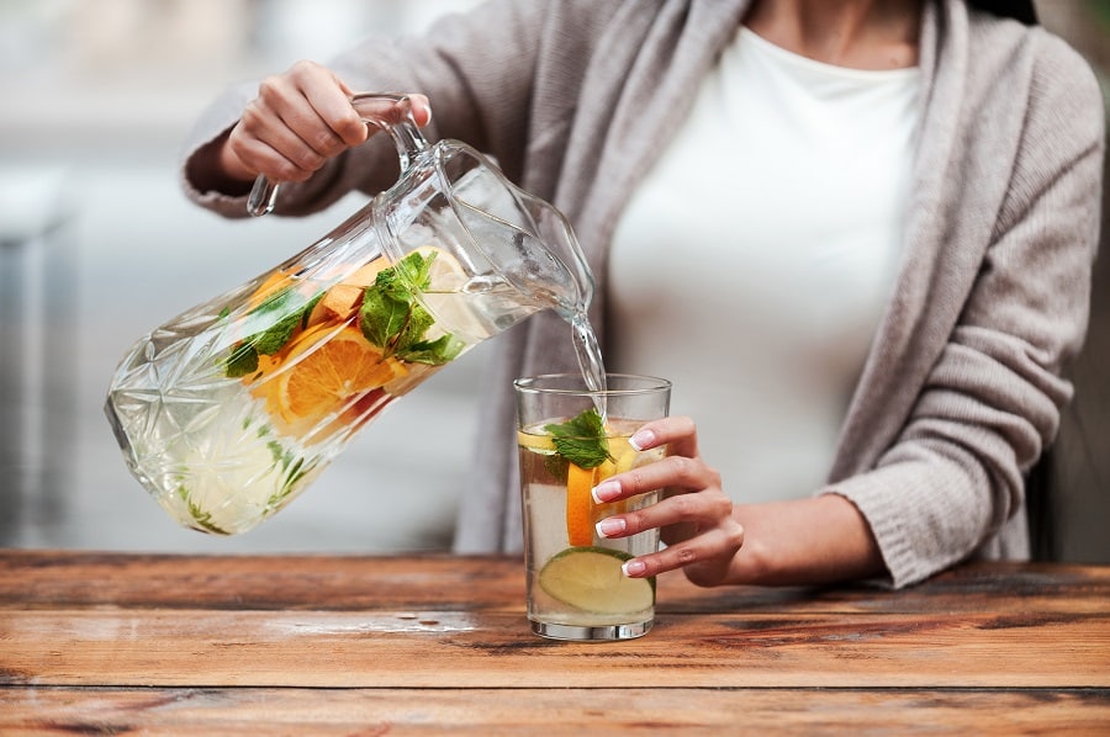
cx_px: 555
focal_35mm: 125
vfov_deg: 10.9
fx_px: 3850
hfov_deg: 16.4
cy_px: 368
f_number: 3.5
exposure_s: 1/125
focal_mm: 125
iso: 250
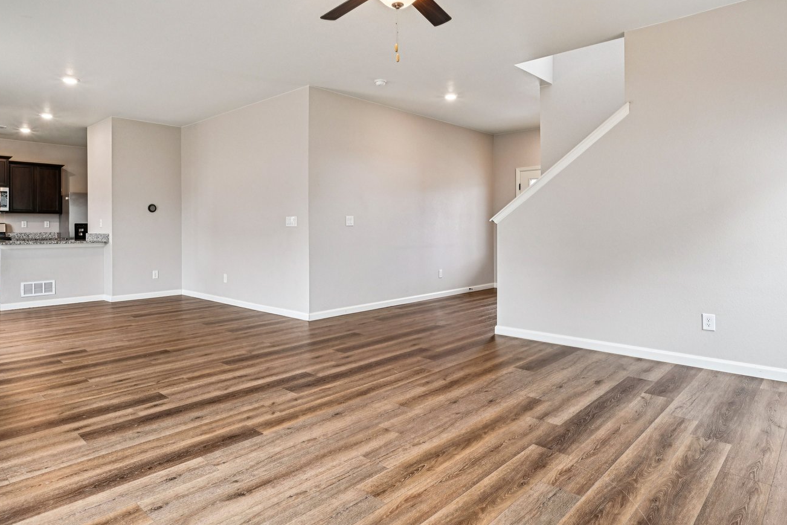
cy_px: 223
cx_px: 368
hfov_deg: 78.5
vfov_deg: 57.0
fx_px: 481
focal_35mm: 22
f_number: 11
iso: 400
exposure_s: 1/10
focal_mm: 14
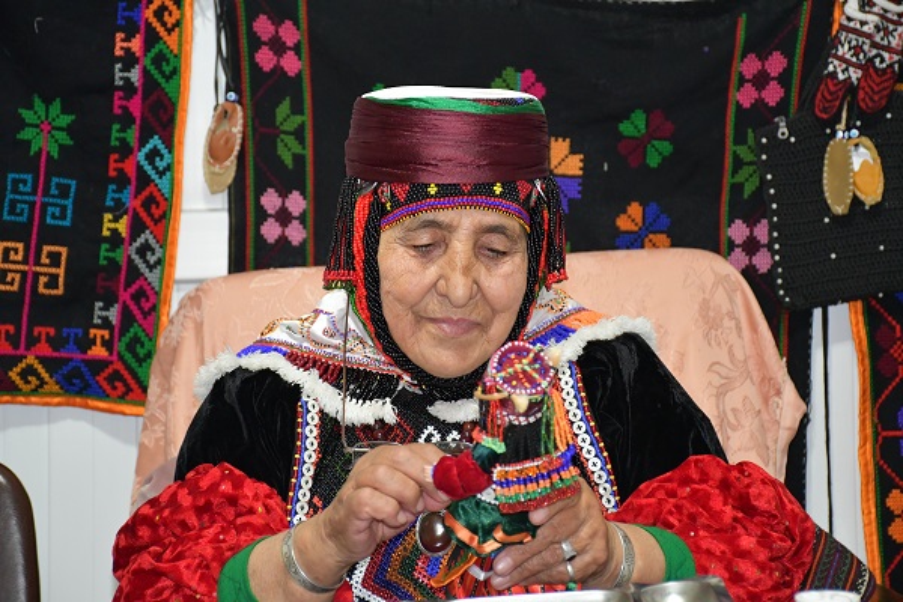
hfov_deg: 19.5
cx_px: 452
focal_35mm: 105
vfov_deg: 13.0
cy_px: 301
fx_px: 2634
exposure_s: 1/60
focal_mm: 70
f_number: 5
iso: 4000
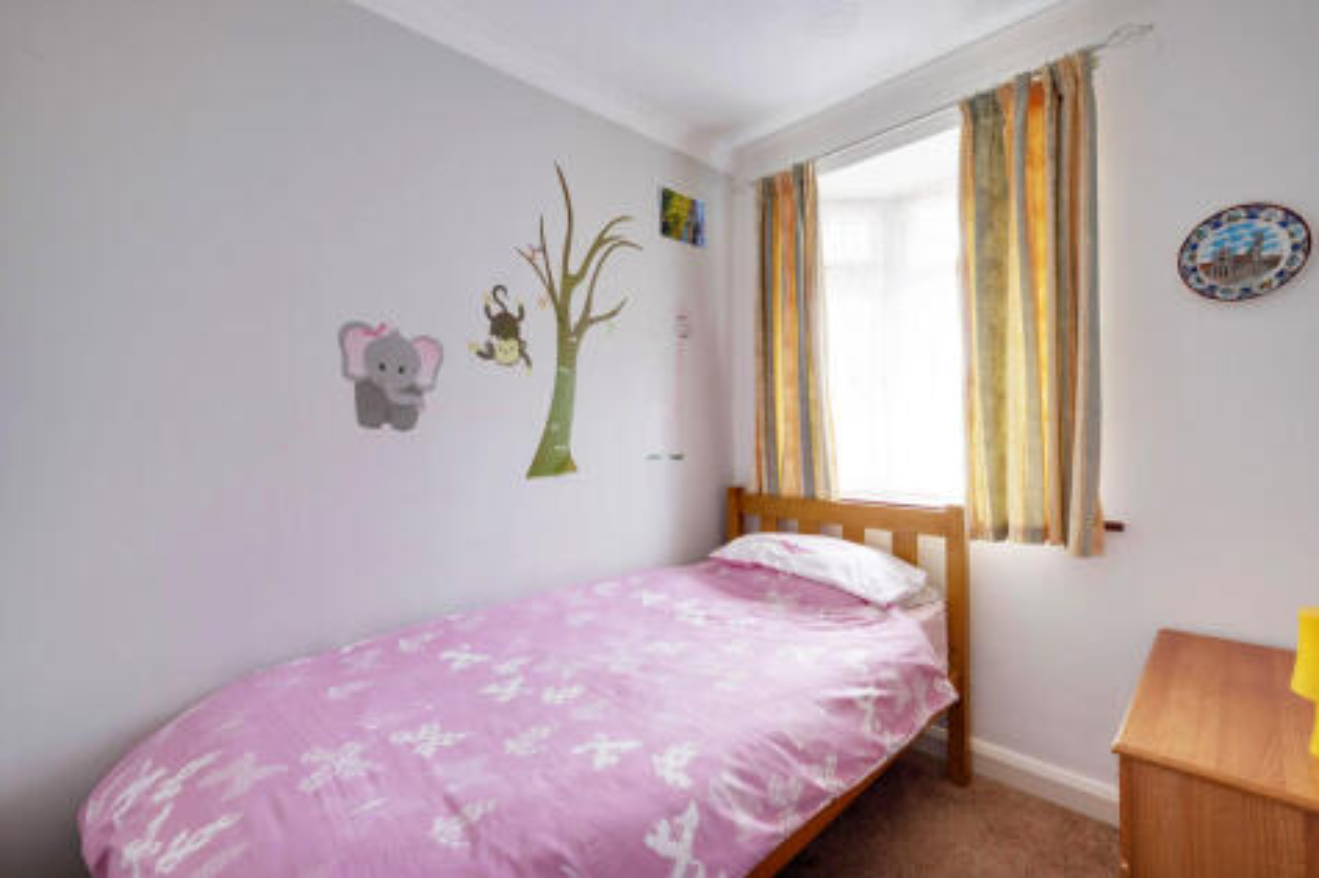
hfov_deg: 100.4
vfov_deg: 77.3
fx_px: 549
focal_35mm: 15
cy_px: 439
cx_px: 660
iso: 400
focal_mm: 10
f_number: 9
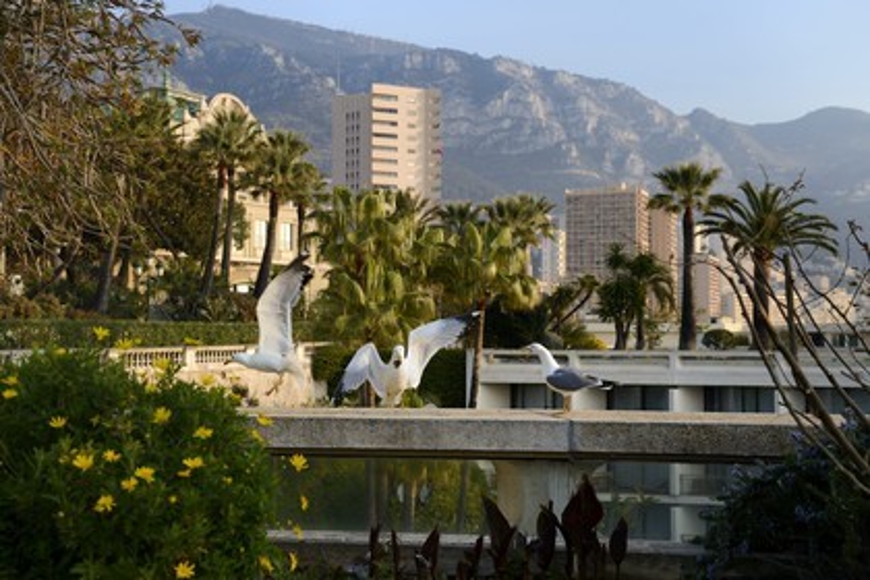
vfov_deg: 30.5
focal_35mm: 44
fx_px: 1063
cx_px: 435
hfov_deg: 44.5
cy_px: 290
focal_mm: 44
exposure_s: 1/400
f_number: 4.5
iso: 200
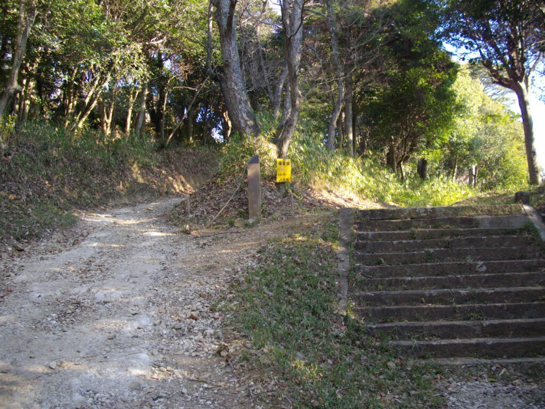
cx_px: 272
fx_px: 583
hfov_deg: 50.1
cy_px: 204
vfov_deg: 38.7
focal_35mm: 37
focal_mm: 6.2
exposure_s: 1/125
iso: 110
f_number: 2.8
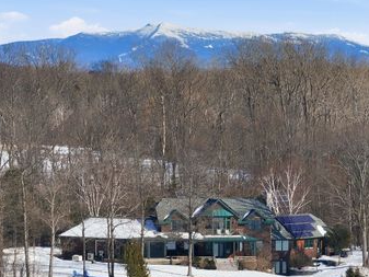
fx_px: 2623
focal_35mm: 246
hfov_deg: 8.0
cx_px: 200
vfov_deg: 6.0
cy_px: 180
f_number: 3.4
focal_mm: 30.7
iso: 100
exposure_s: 1/1600
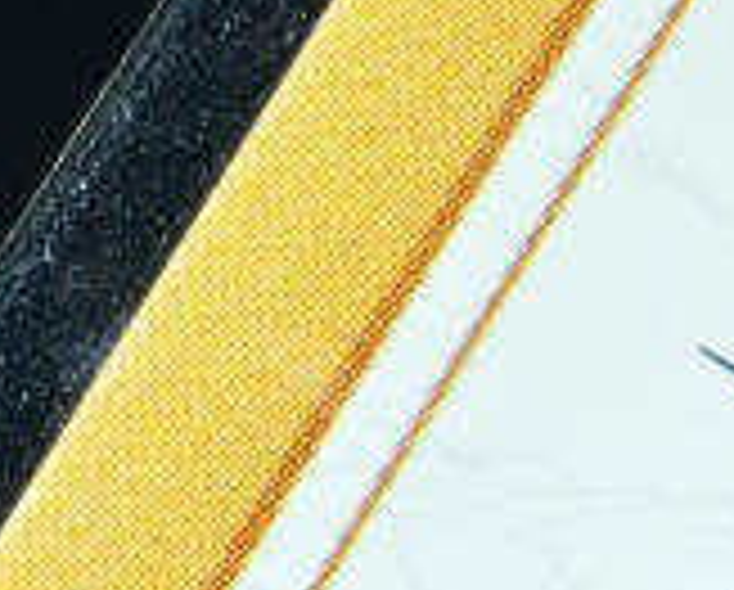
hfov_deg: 1.7
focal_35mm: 1160
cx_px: 1567
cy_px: 1576
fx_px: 25245
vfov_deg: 1.3
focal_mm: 96
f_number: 18
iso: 100
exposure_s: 1/160
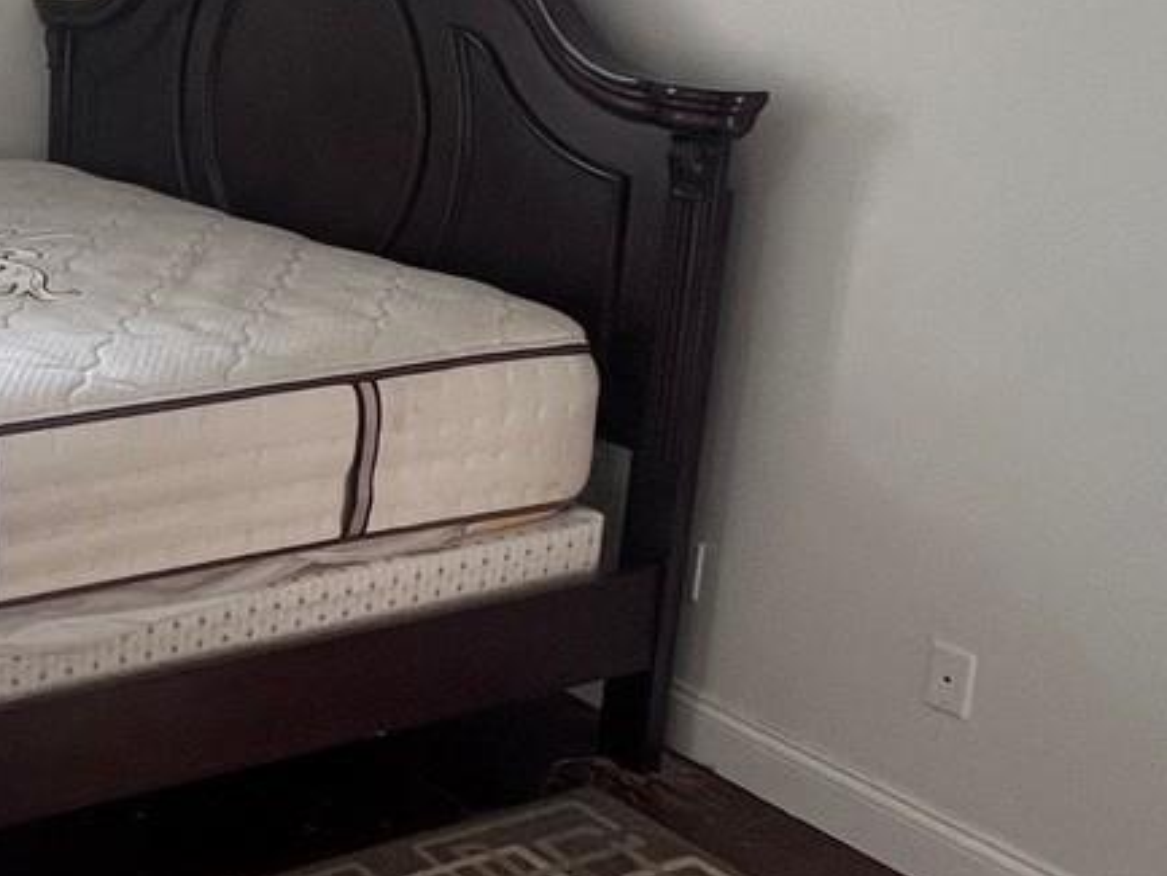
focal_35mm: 48
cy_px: 267
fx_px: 1619
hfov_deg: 31.5
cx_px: -315
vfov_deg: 30.0
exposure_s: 1/120
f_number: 1.8
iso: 200
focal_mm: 1.57
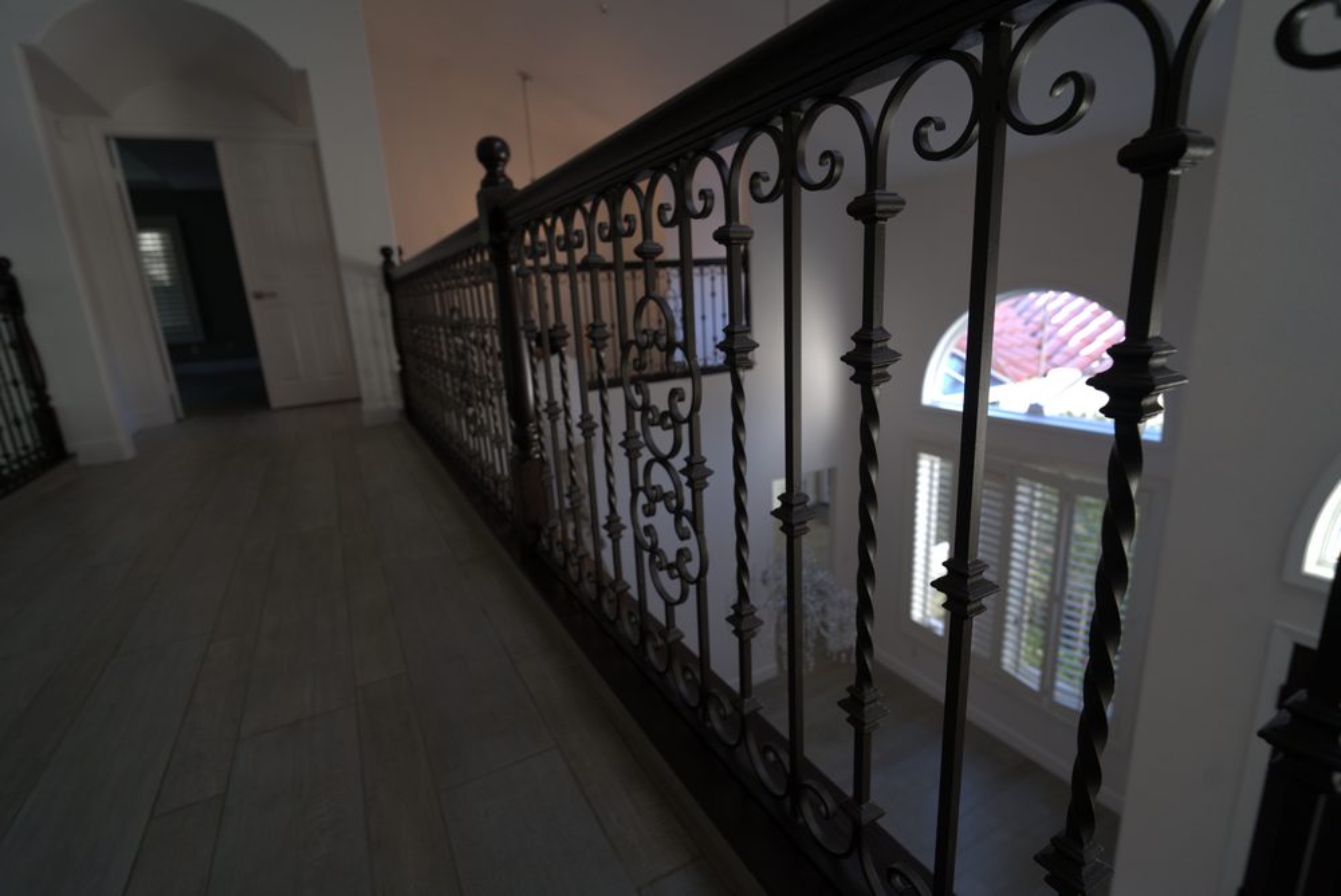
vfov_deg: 73.8
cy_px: 448
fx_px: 596
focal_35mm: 16
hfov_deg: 96.7
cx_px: 670
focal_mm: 16
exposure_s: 1/160
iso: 500
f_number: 4
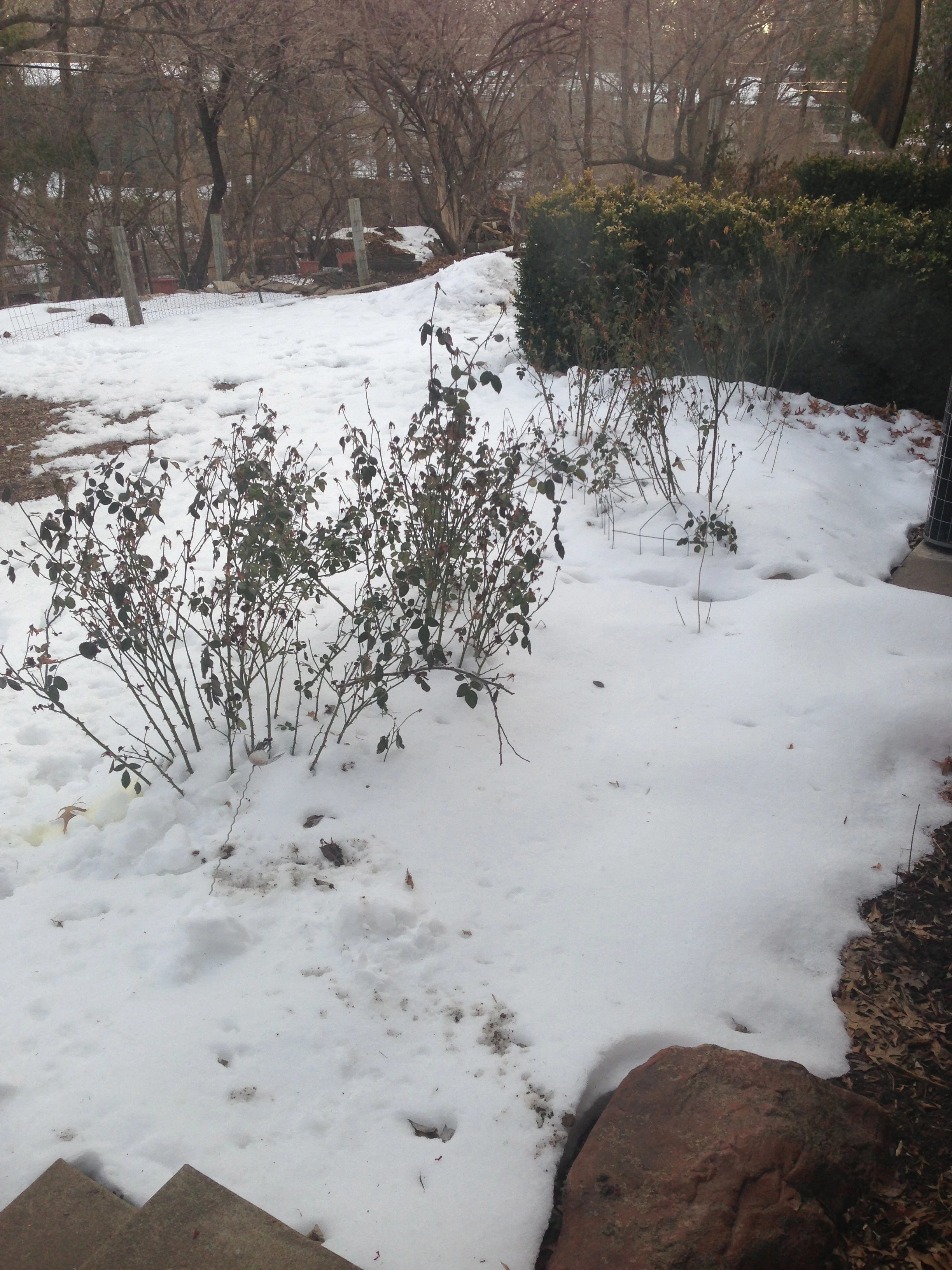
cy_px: 635
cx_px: 476
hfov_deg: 42.9
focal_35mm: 33
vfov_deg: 55.4
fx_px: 1210
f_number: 2.4
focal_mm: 4.13
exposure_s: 1/204
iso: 50
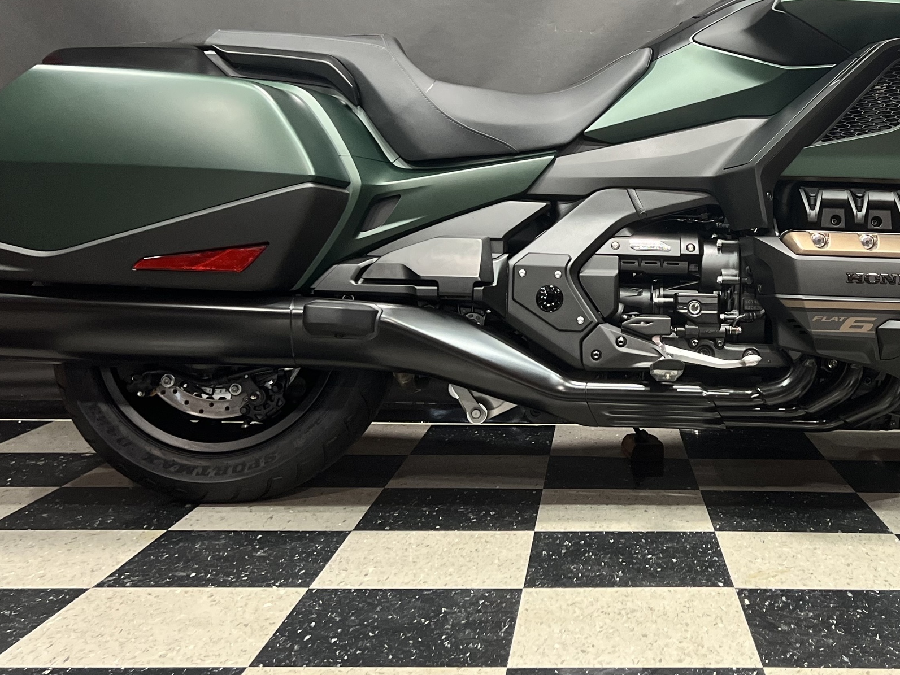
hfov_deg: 39.7
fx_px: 1222
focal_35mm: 47
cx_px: 637
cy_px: 178
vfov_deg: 30.4
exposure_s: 1/40
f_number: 1.5
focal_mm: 5.7
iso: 400
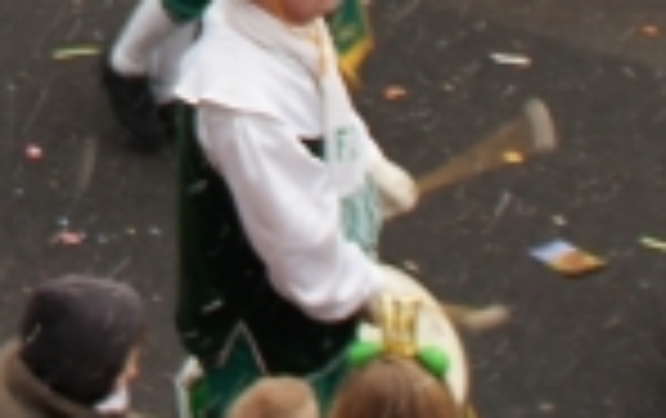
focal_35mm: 260
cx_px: -446
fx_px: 4726
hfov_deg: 7.8
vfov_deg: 4.9
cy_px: -634
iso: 250
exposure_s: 1/50
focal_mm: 28
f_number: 4
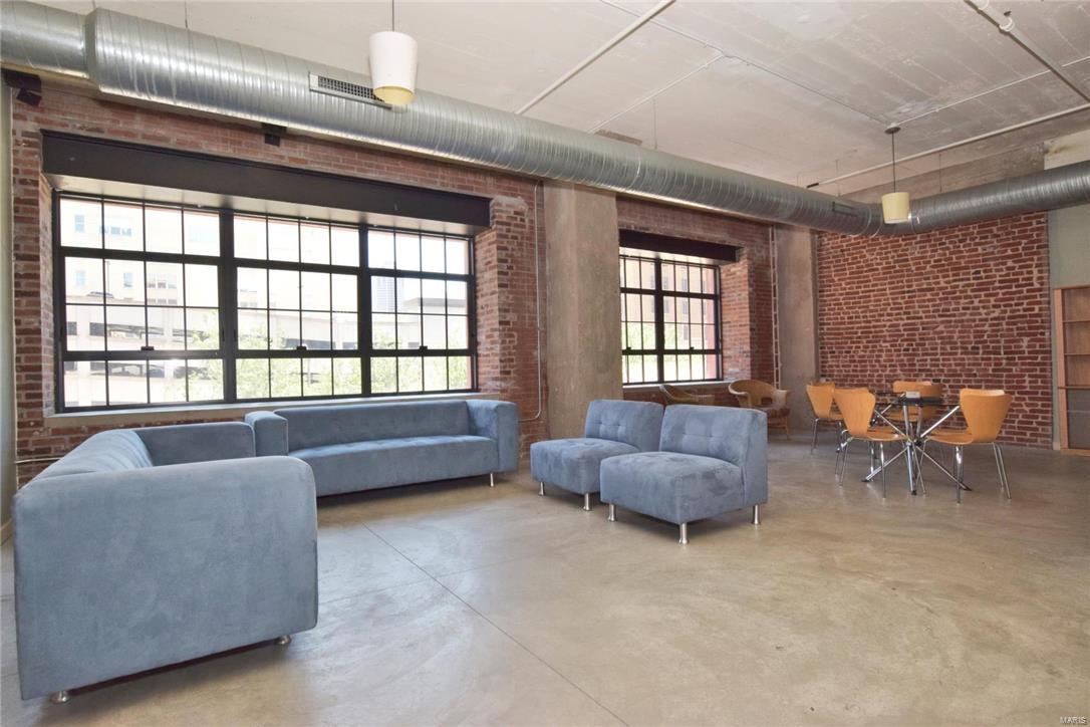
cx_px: 545
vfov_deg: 63.2
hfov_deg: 85.4
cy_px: 364
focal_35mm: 20
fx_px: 590
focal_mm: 13
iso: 640
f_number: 11
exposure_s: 1/60
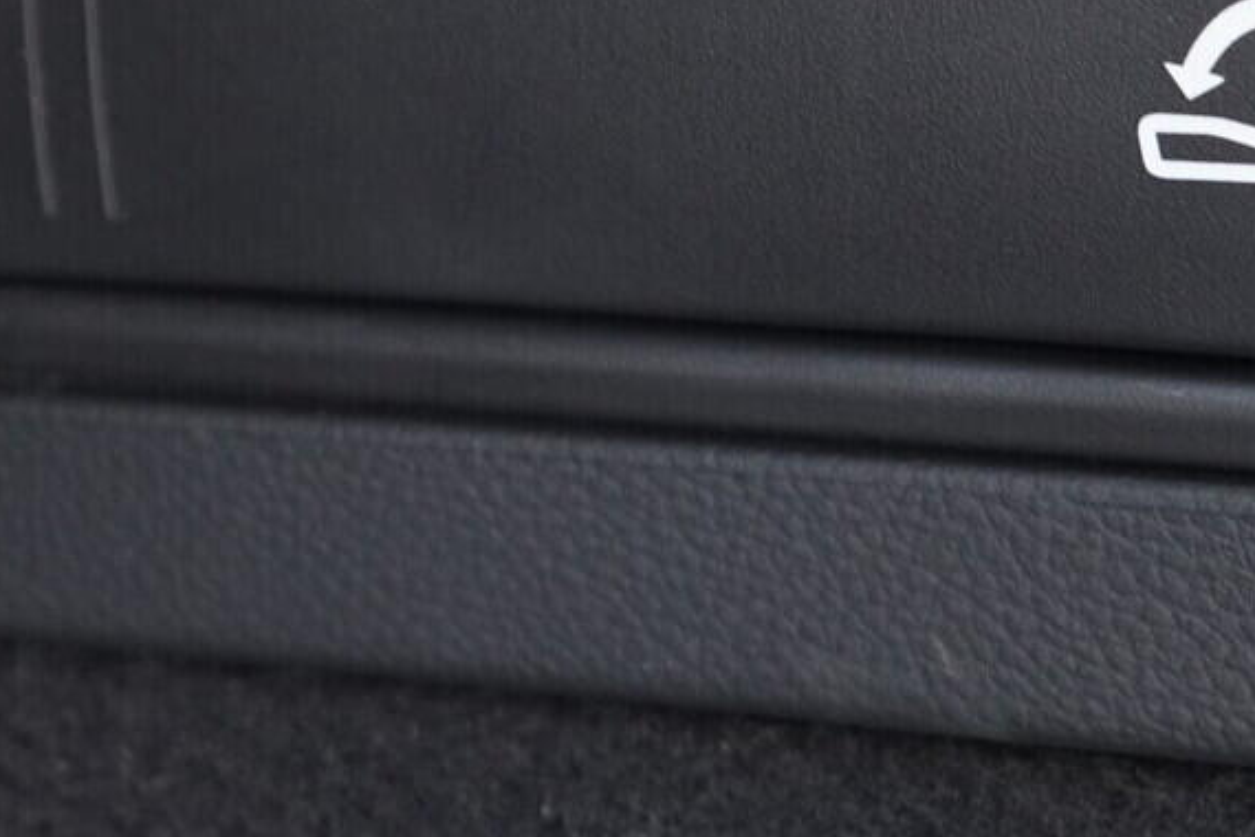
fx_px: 3172
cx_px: 854
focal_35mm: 91
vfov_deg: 14.8
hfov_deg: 22.3
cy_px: 44
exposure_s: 1/40
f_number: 2.8
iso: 1250
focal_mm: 24
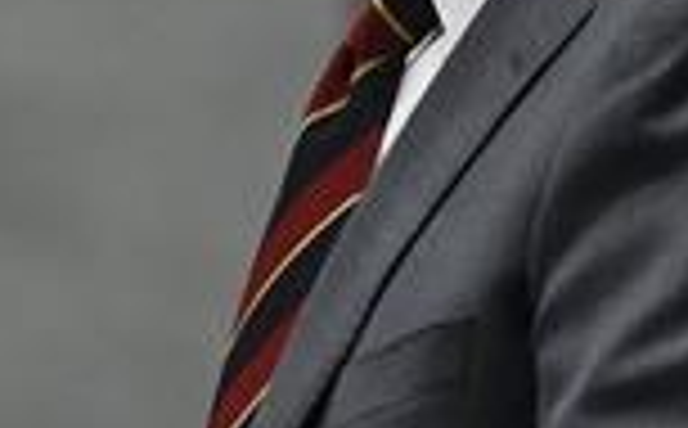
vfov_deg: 1.5
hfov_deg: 2.5
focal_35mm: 846
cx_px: 513
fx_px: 15834
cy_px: 115
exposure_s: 1/250
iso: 8000
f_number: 4
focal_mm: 195
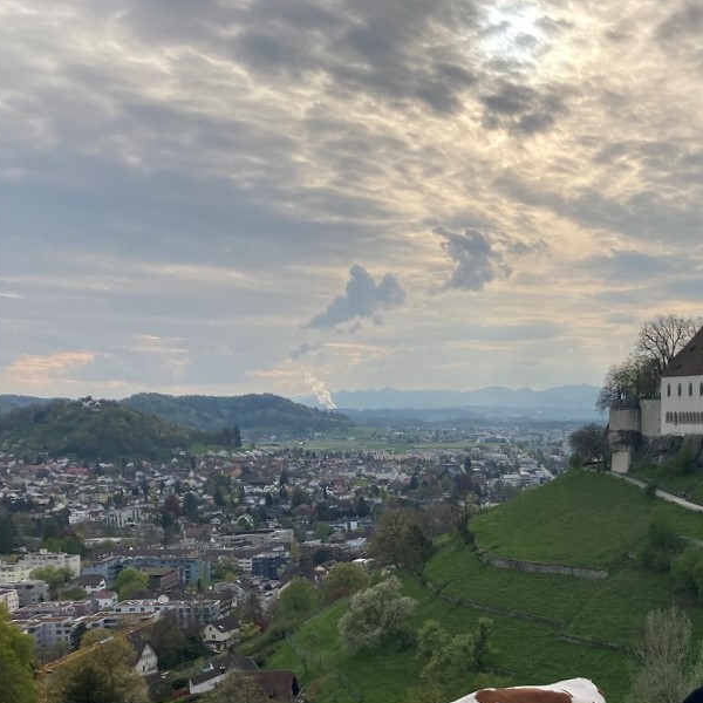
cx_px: 622
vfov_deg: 35.6
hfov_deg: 34.2
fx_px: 1080
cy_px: 481
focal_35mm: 47
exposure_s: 1/1799
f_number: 1.8
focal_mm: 3.99
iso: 20
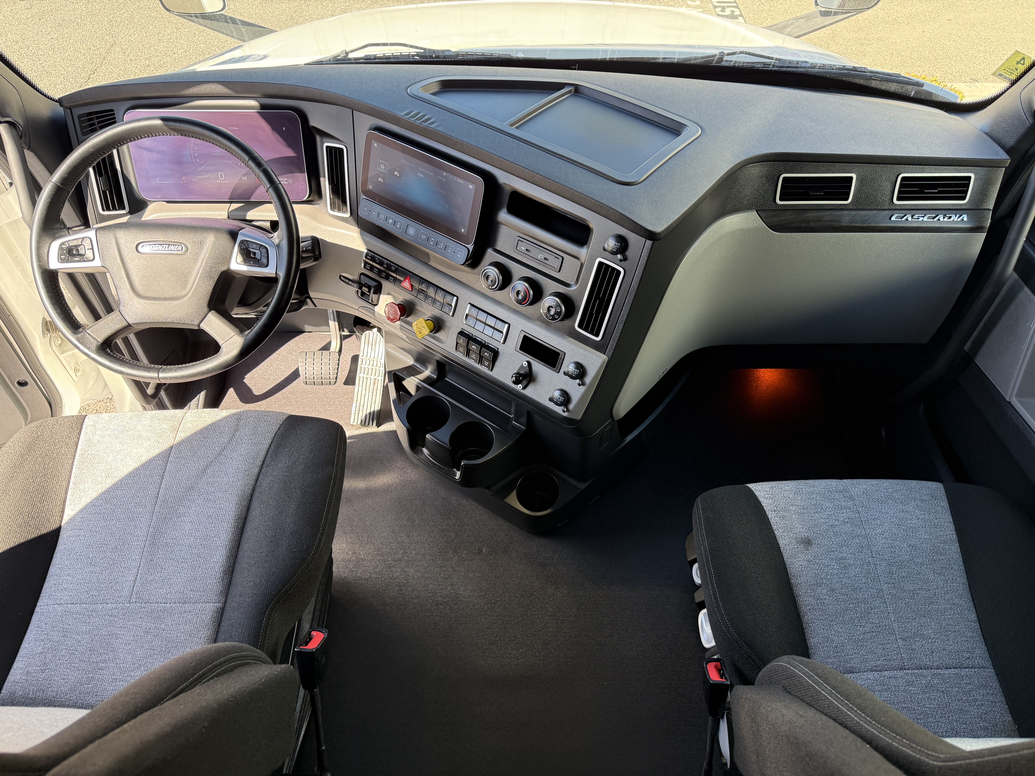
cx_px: 518
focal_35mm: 24
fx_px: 718
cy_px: 388
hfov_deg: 71.6
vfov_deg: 56.8
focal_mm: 6.76
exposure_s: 1/246
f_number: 1.78
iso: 100
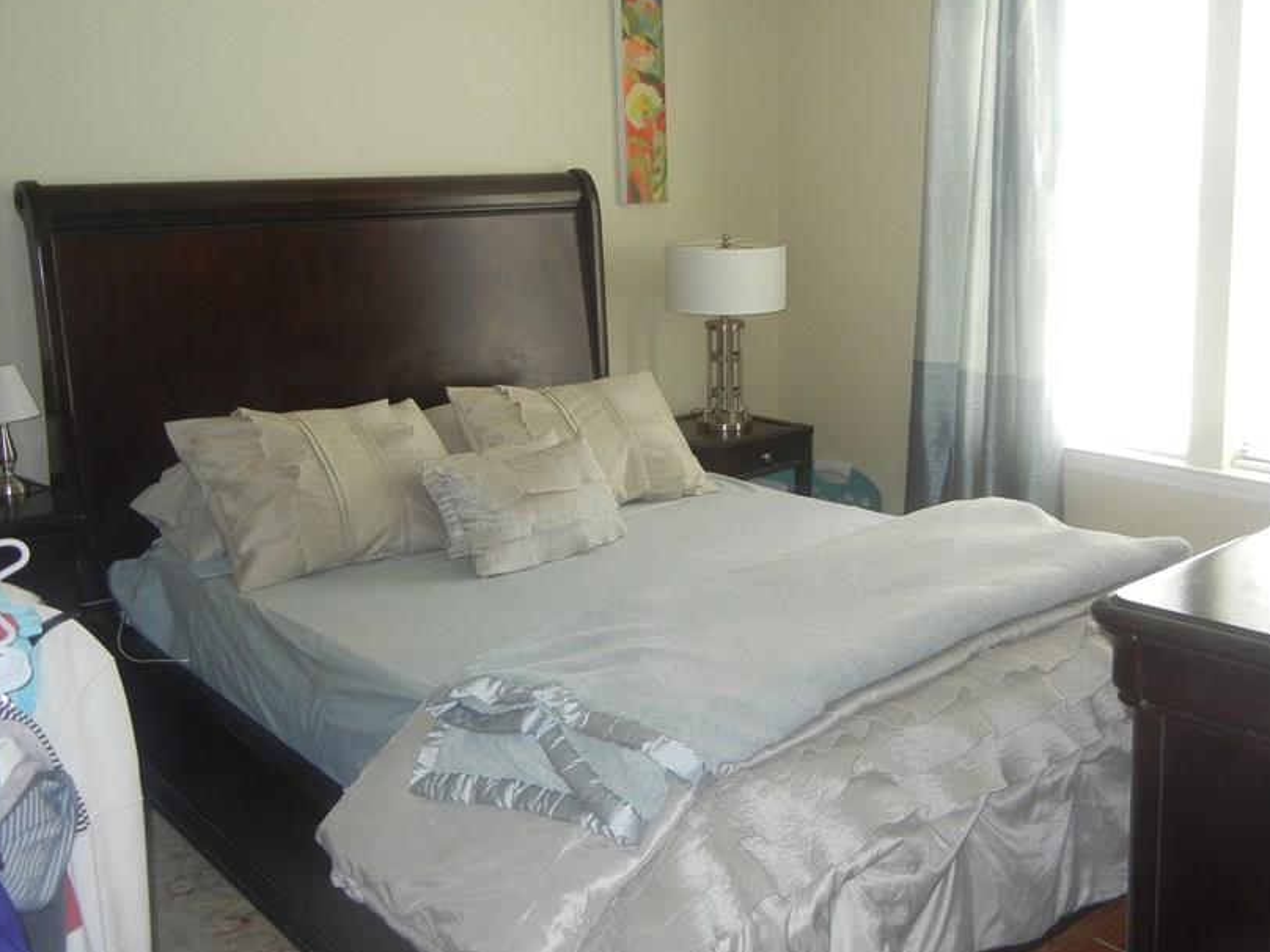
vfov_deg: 37.6
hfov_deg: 48.9
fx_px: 1394
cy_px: 385
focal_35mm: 38
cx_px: 715
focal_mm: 5.4
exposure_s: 1/30
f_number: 3.5
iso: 192
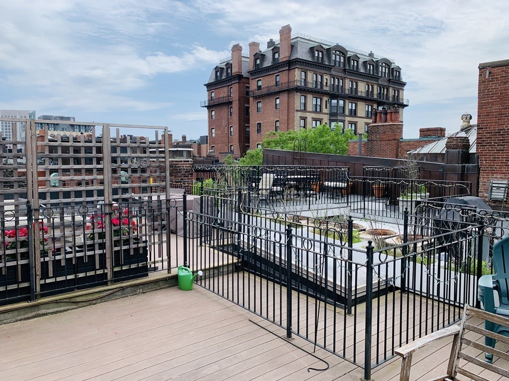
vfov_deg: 53.1
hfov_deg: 67.3
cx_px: 254
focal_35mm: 26
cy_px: 190
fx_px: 382
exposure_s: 1/2114
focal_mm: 4.25
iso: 25
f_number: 1.8
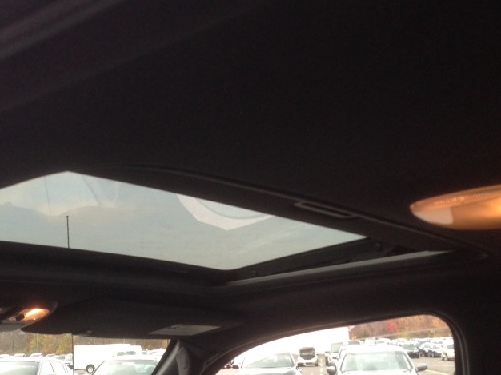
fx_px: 781
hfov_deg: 35.4
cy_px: 257
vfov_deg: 26.8
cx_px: 194
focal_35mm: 54
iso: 80
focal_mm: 4.13
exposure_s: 1/120
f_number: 2.4
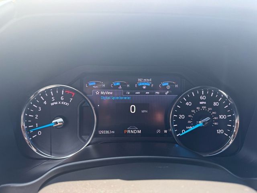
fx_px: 178
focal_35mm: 24
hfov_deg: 71.6
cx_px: 128
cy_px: 96
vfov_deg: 56.8
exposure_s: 1/121
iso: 100
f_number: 1.78
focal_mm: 6.76
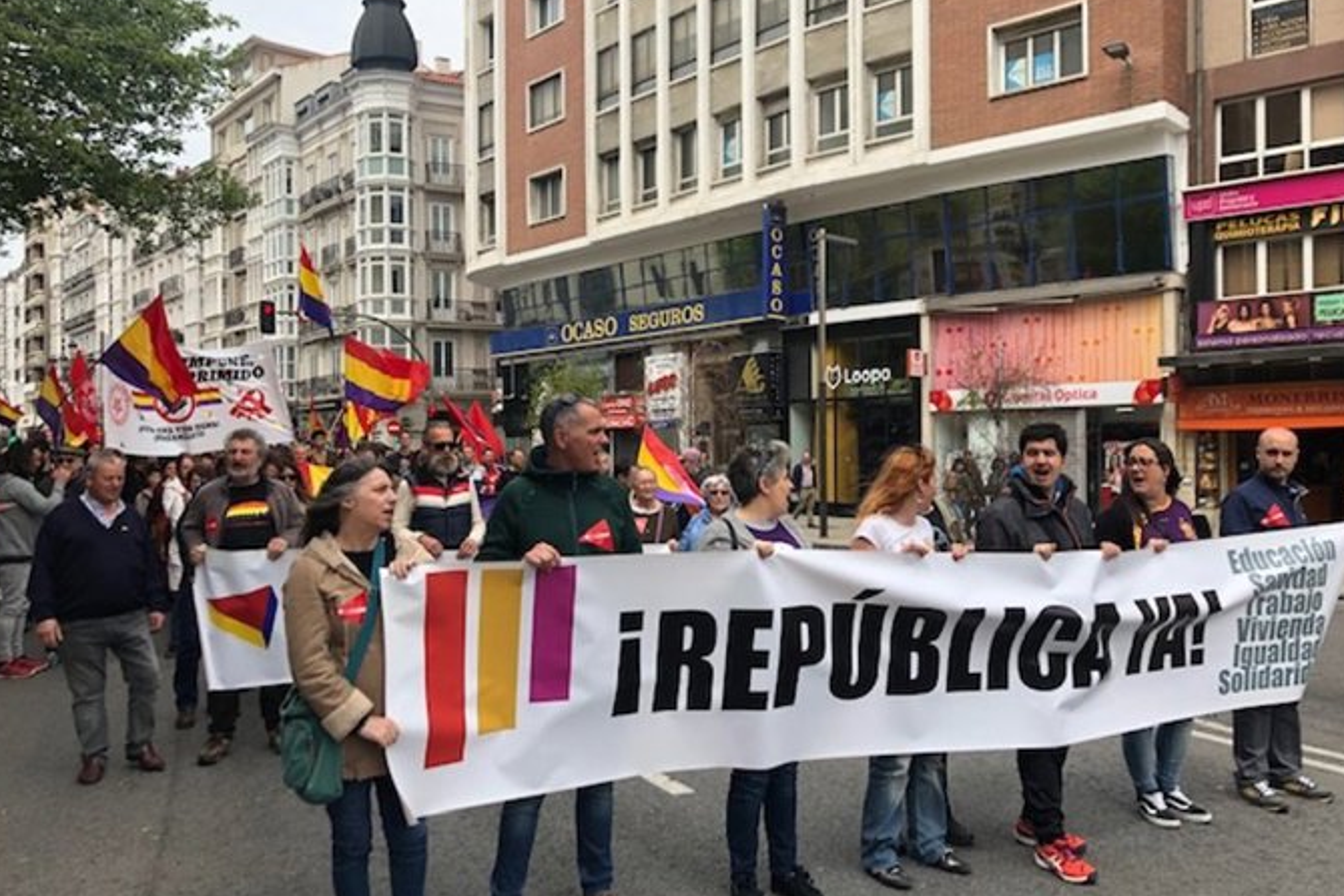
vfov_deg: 43.6
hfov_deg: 61.9
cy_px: 461
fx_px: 1120
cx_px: 668
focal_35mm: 30
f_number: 1.8
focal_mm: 3.99
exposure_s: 1/960
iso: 20
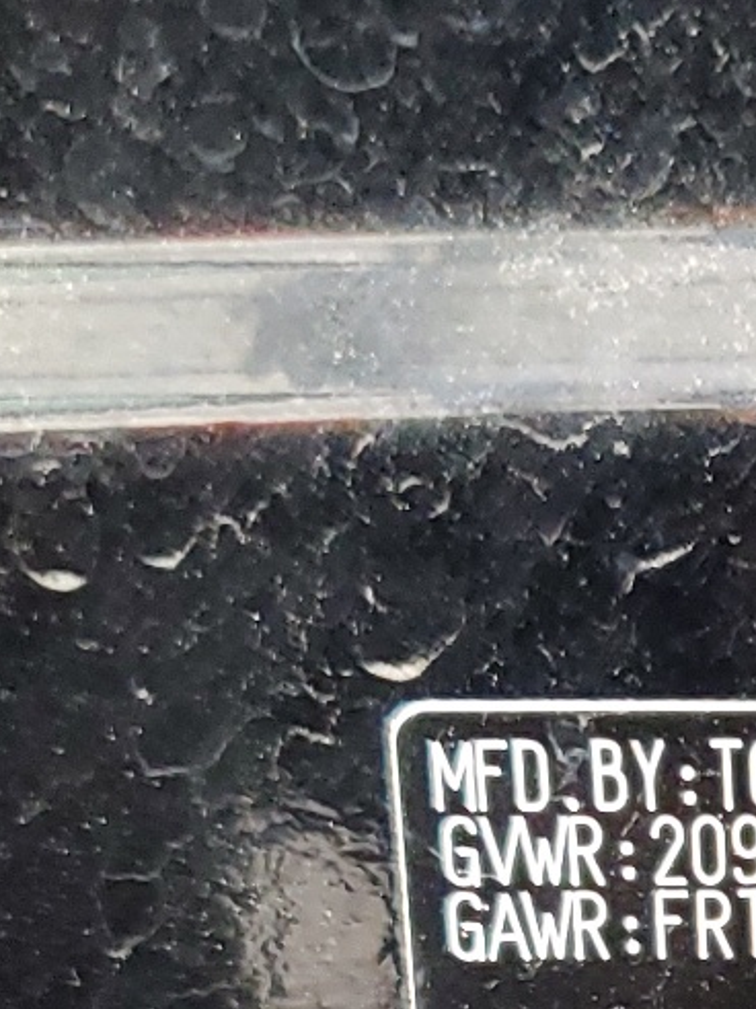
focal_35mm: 113
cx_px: 1296
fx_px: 3292
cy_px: 1139
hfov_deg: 12.2
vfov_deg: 16.8
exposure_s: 1/40
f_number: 1.5
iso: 327
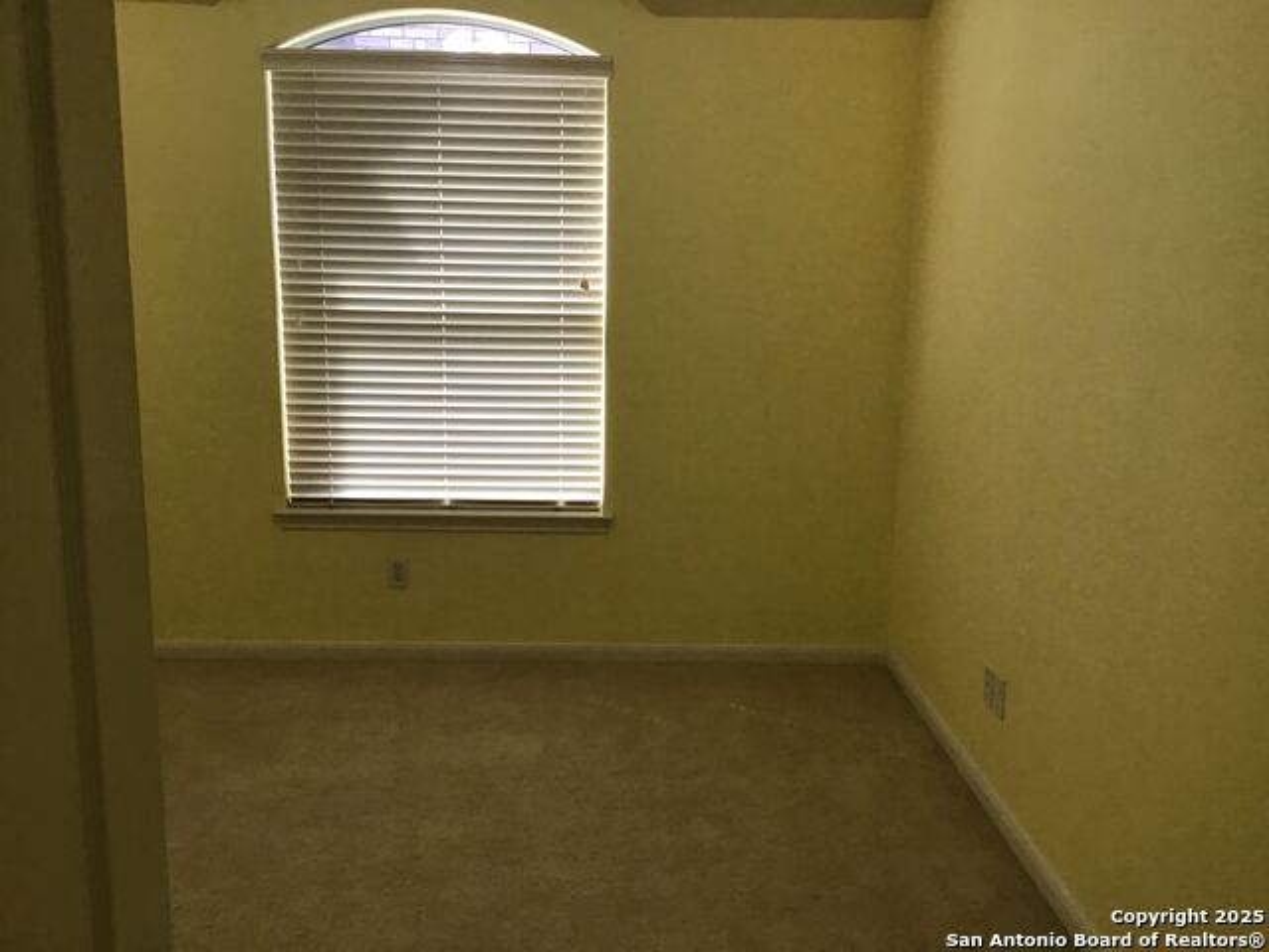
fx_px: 1136
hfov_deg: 58.4
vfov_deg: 45.4
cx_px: 634
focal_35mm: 31
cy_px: 476
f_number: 2.4
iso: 25
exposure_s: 1/30
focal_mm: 3.3
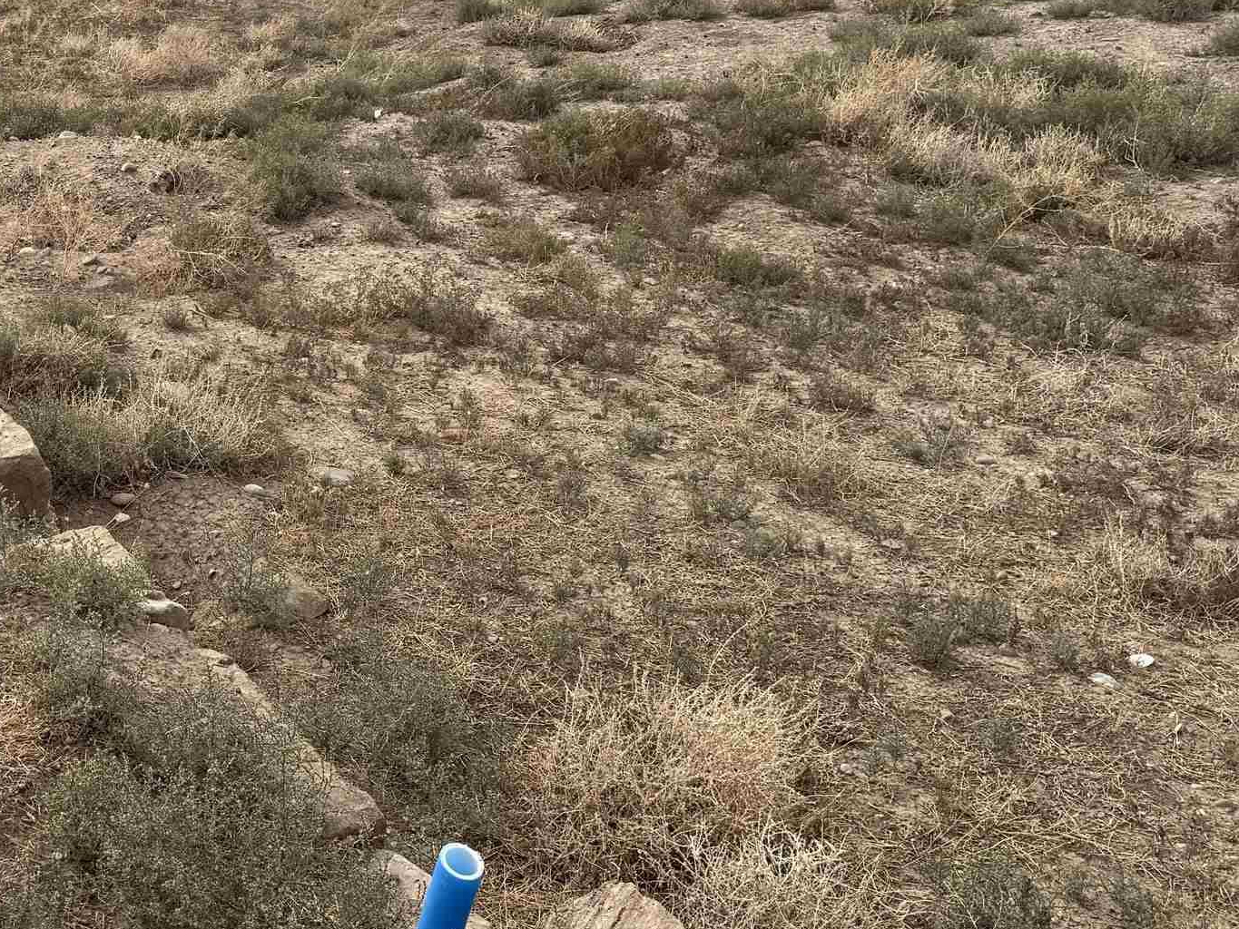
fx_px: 1933
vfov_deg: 26.3
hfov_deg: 34.1
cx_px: 194
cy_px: 122
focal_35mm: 54
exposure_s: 1/3279
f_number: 1.78
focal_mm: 6.76
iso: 80
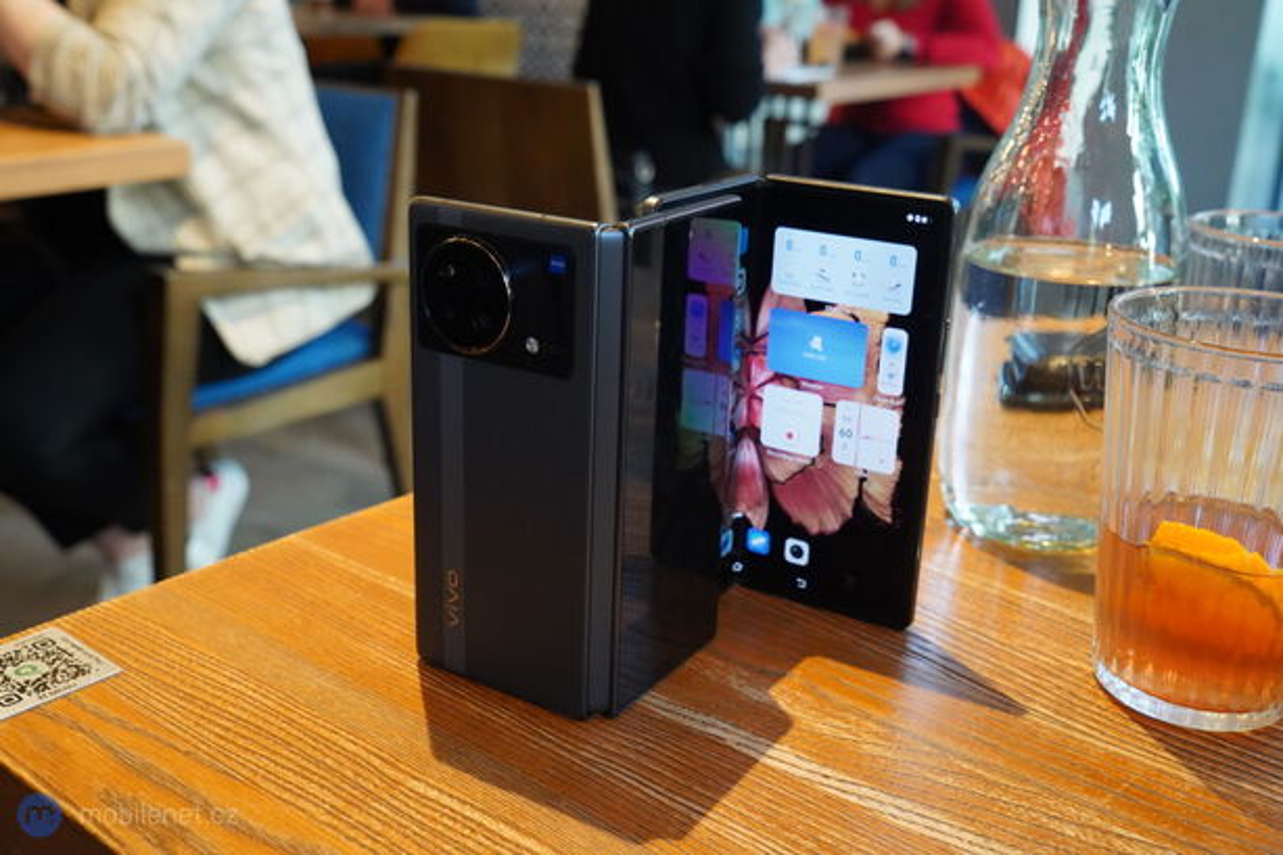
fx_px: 1318
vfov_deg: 35.9
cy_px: 428
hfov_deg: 51.9
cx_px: 642
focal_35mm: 37
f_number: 7.1
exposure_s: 1/160
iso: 8000
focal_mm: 37
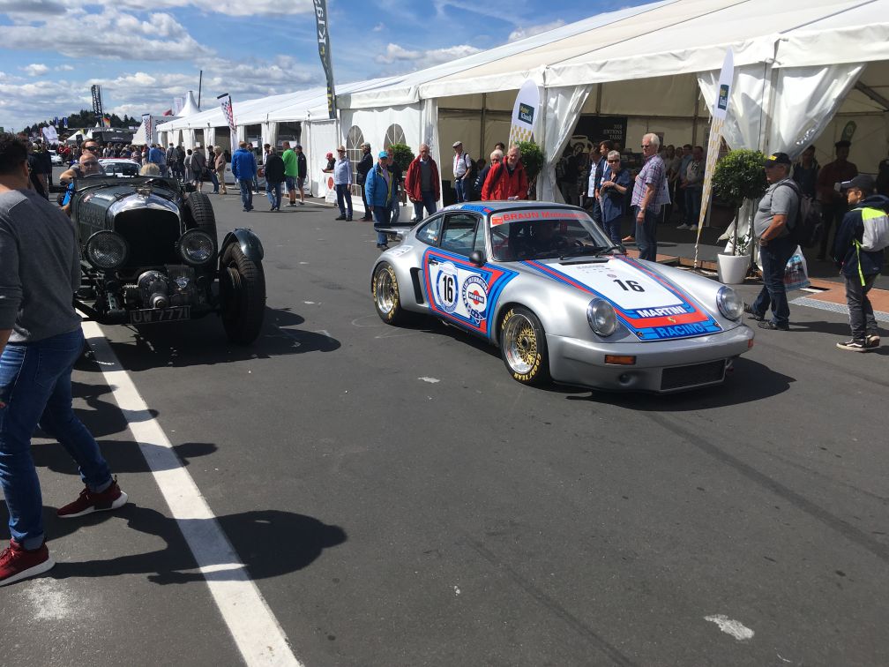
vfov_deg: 48.2
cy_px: 334
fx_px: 745
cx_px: 444
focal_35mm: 29
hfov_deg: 61.7
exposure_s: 1/2079
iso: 25
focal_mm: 4.15
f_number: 2.2
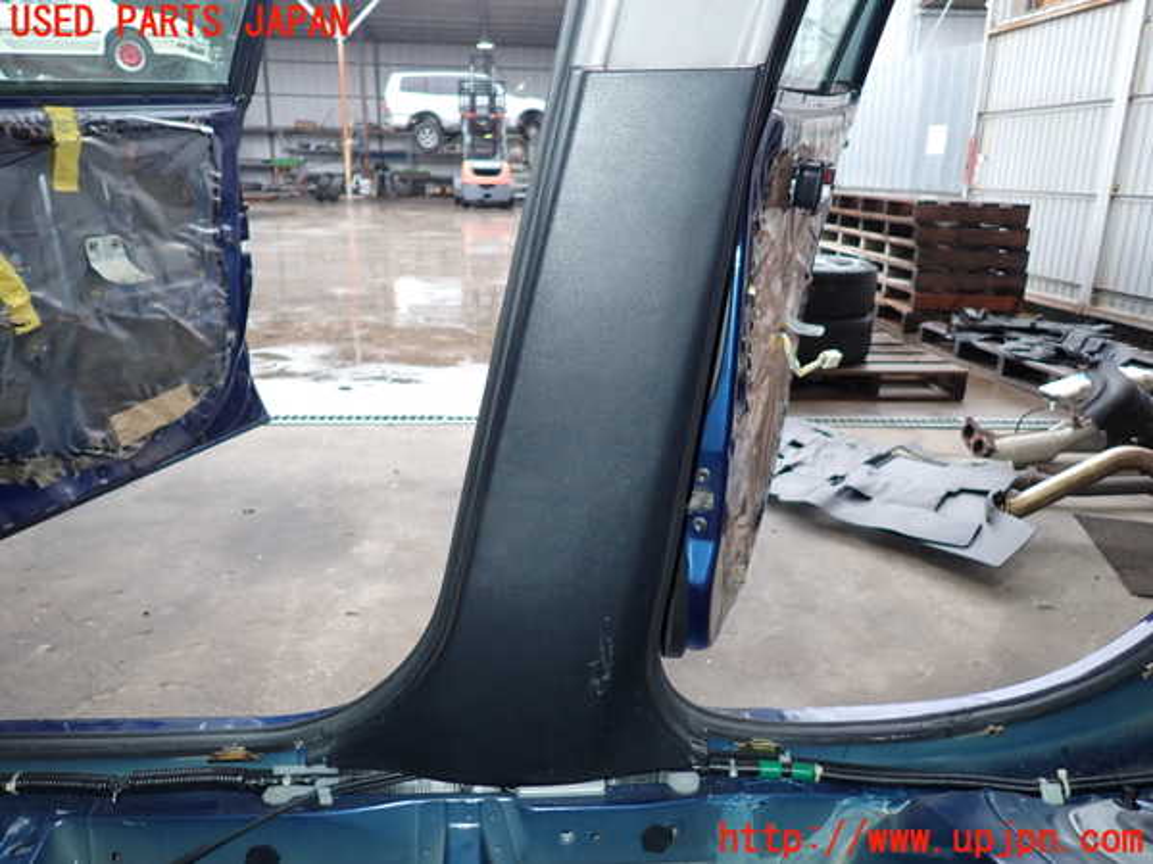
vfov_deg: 54.9
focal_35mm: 25
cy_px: 432
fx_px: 833
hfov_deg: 69.4
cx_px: 576
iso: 200
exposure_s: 1/30
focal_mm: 4.5
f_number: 2
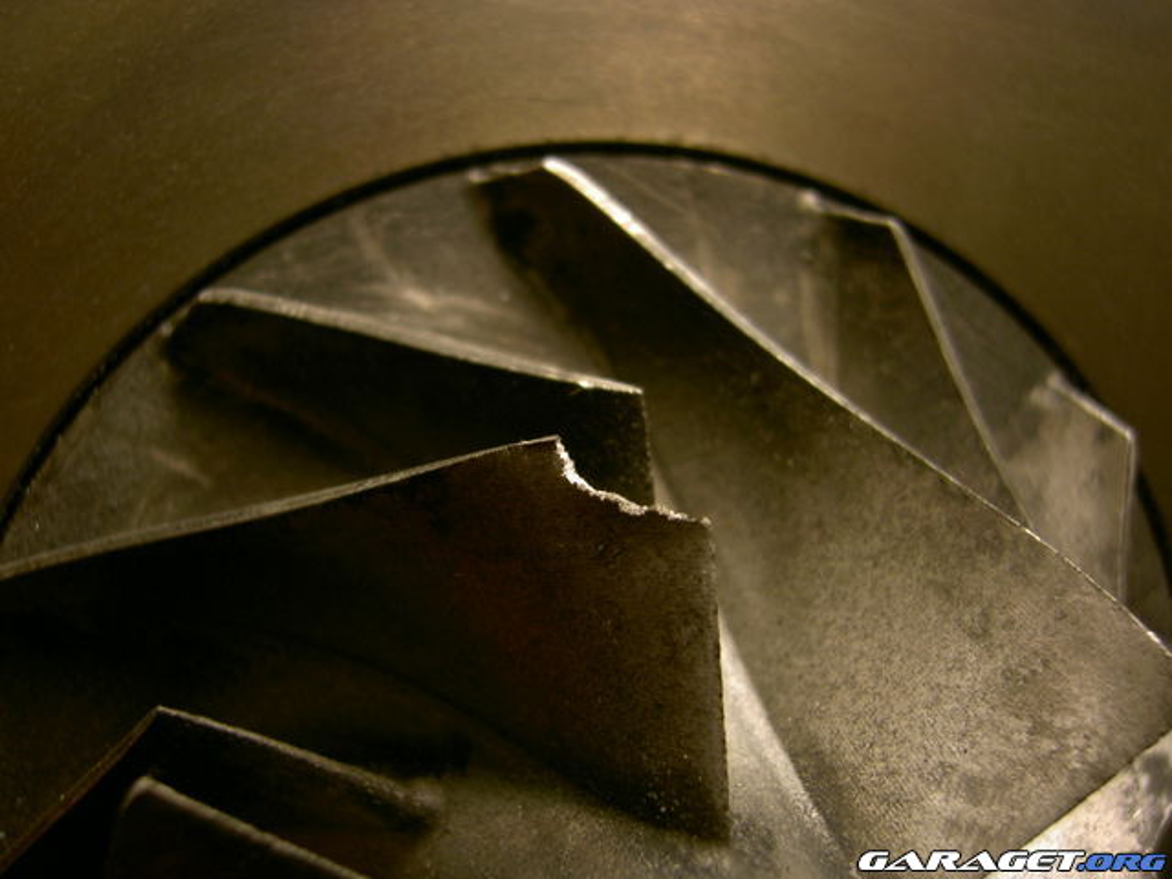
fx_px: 1151
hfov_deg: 54.0
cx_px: 586
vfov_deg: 41.8
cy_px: 440
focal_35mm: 34
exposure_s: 1/8
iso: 50
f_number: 2.8
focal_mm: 5.6
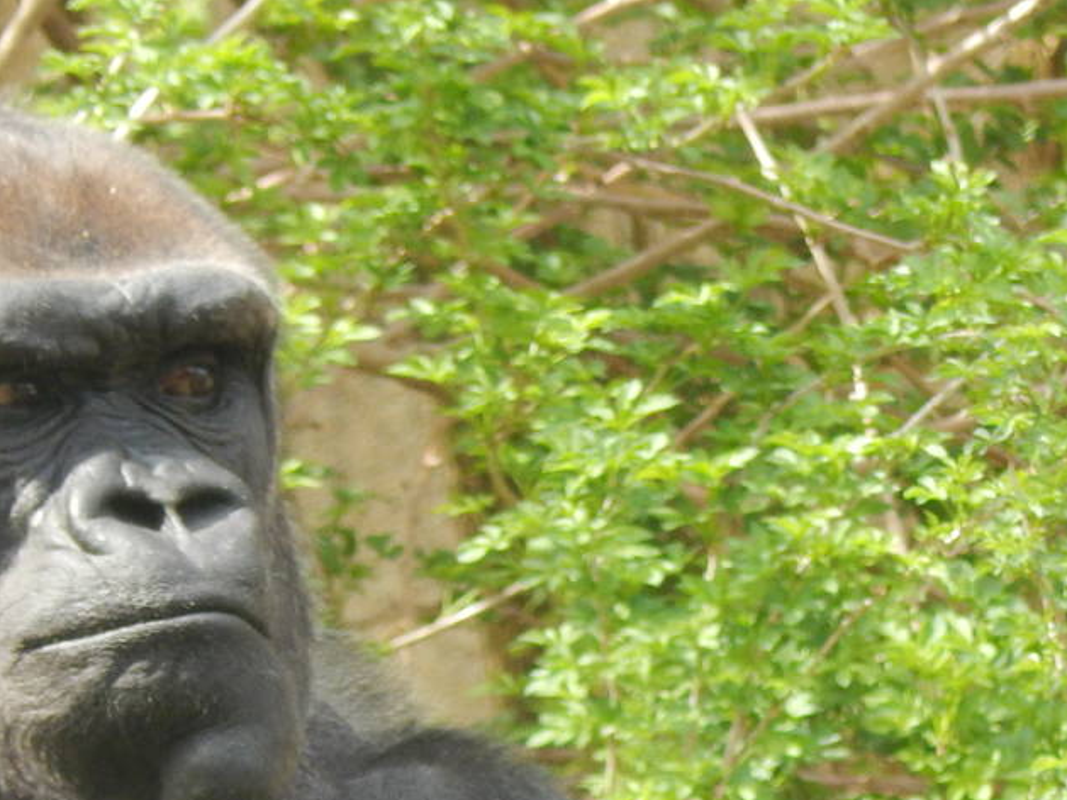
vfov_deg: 1.1
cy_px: 920
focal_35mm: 1398
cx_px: 594
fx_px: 43100
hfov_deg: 1.4
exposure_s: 1/125
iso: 250
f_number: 5.8
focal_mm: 97.9
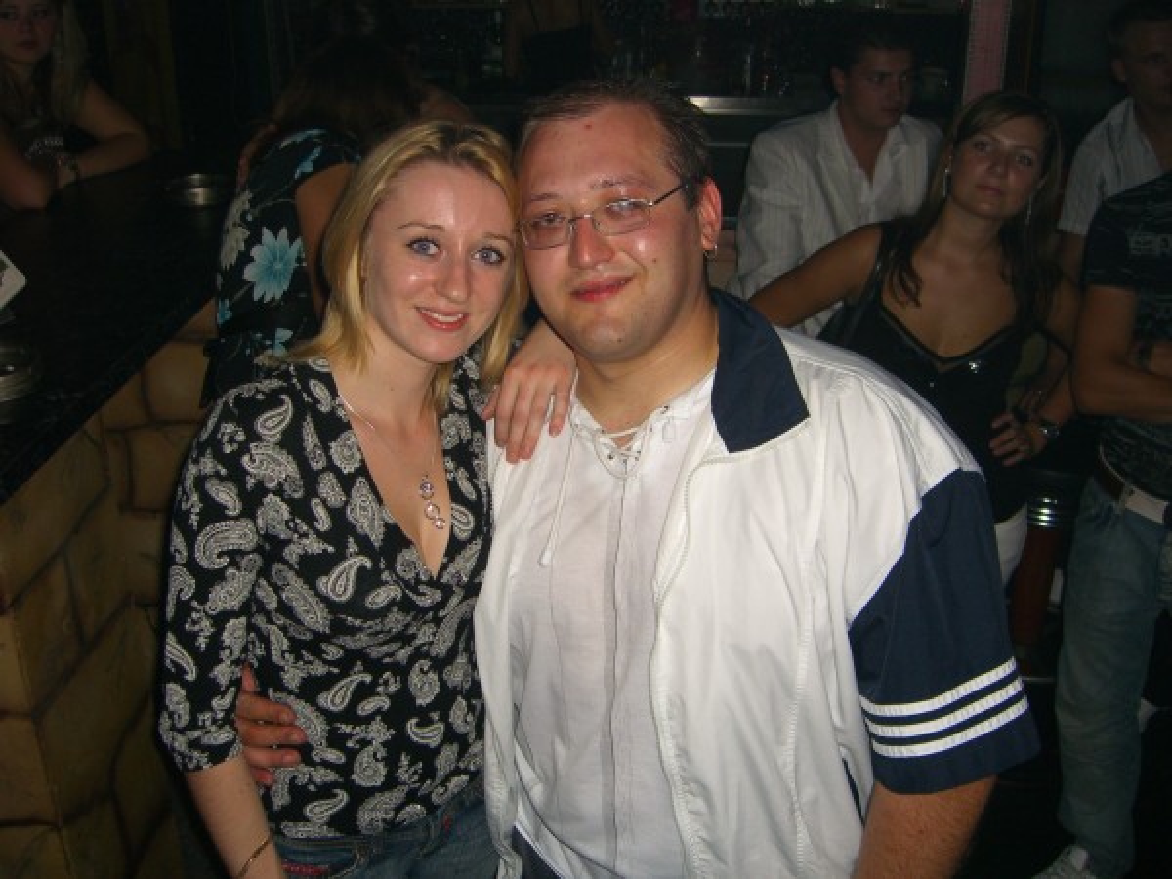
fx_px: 1287
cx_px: 586
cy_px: 440
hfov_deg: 49.0
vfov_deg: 37.7
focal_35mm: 38
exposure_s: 1/60
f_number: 2.8
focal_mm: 7.9
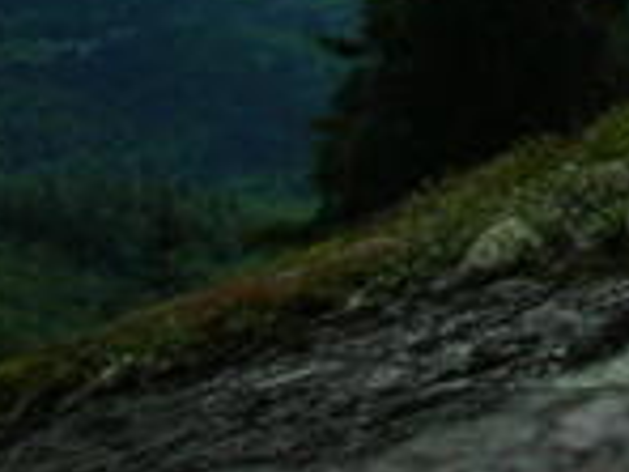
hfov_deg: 9.3
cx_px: 990
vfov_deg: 6.7
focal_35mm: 205
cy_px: -795
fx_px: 3725
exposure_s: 1/327
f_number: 6.4
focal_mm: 6.3
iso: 50
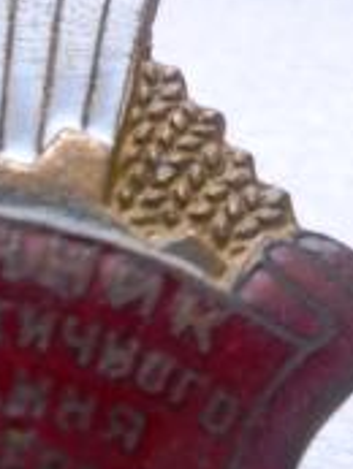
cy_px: 325
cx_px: -84
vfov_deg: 23.4
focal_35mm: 83
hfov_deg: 16.9
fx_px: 1127
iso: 100
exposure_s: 1/80
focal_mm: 5.2
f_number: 3.3
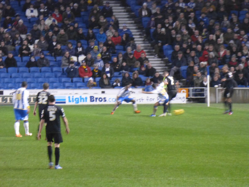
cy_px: 94
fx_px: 3280
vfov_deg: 3.3
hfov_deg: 4.3
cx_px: 124
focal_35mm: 456
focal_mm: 81.7
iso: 800
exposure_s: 1/20
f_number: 6.3
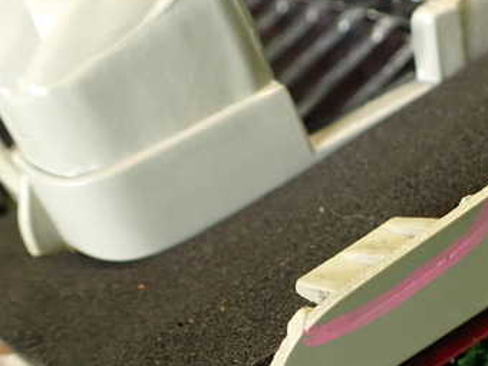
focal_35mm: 53
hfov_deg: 34.8
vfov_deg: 27.1
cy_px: 280
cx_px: 408
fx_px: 747
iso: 200
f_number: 2.3
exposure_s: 1/30
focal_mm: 5.4
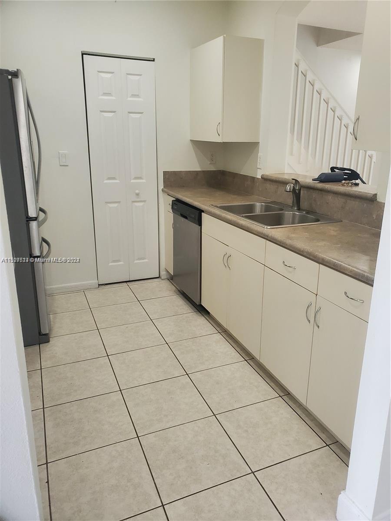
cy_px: 260
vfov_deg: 67.3
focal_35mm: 26
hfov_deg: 53.1
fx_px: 392
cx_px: 196
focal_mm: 4.3
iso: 250
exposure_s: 1/120
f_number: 2.4
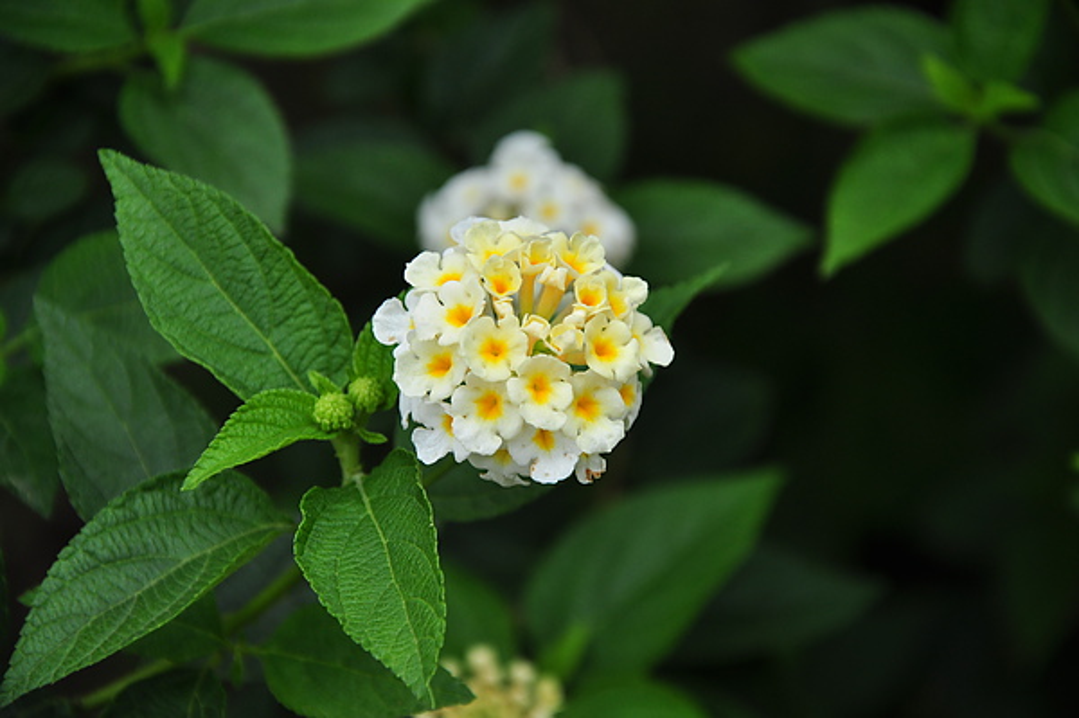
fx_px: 4717
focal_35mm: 158
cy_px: 359
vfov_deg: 8.7
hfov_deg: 13.1
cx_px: 540
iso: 250
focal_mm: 105
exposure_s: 1/60
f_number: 8
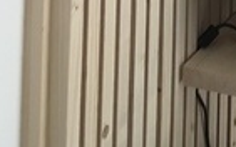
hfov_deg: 12.0
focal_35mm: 168
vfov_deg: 6.1
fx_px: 1080
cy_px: -488
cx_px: 333
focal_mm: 3.99
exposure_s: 1/20
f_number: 1.8
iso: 40
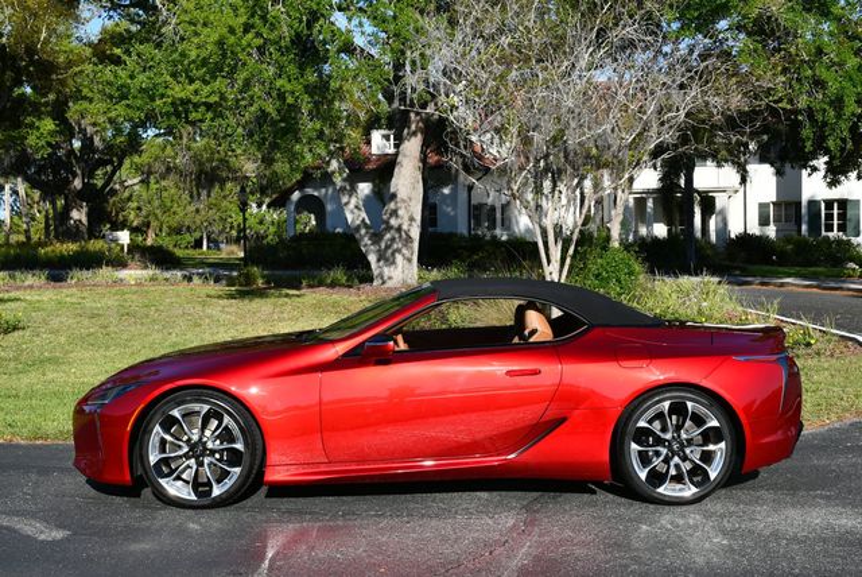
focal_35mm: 52
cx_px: 431
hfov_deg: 38.2
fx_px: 1246
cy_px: 288
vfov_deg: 26.0
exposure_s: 1/250
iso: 100
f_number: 8
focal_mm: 26
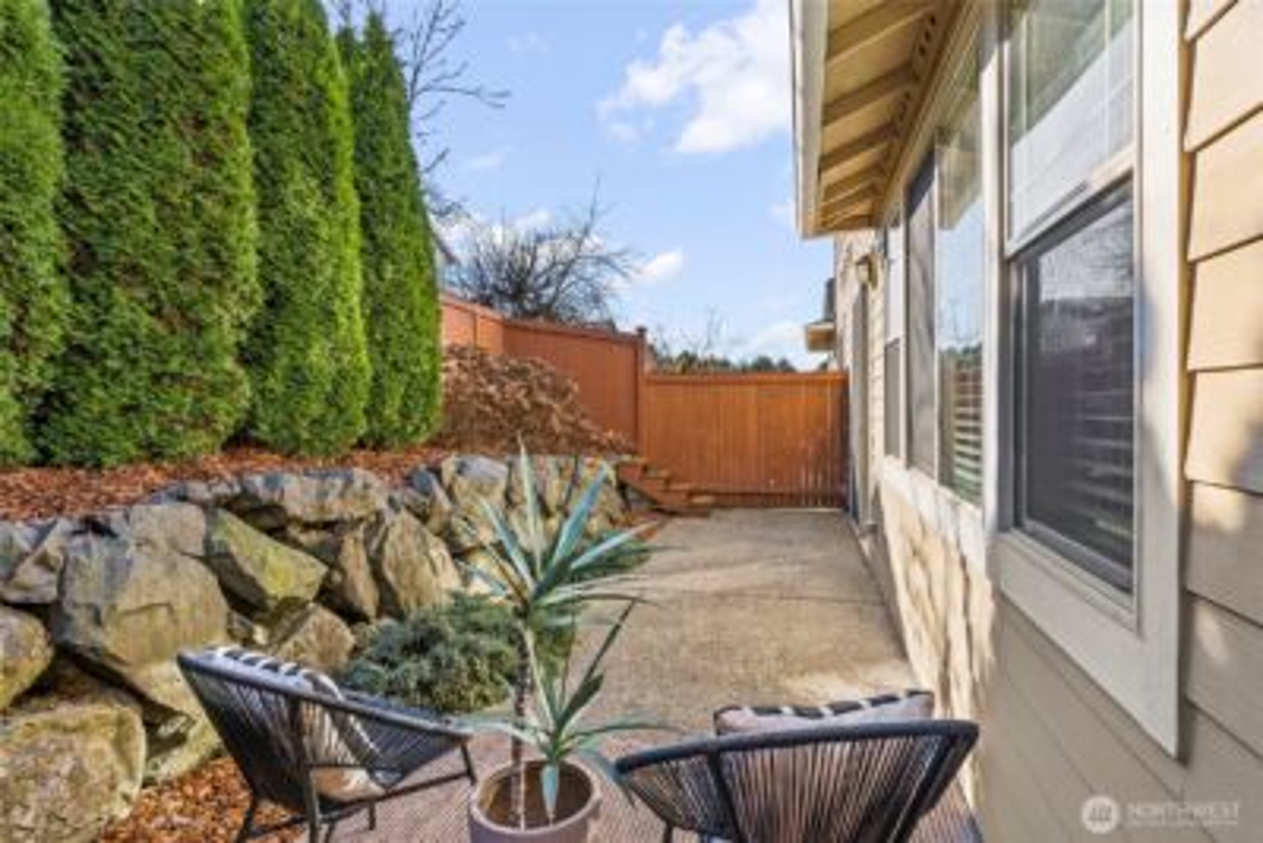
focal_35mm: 18
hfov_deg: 90.0
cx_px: 632
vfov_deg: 67.4
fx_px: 632
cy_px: 422
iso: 320
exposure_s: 1/80
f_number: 9
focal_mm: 18
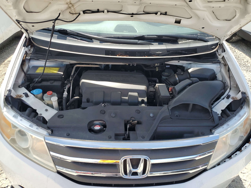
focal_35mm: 26
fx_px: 189
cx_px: 126
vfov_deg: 53.1
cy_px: 94
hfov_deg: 67.3
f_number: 1.5
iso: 50
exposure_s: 1/1111
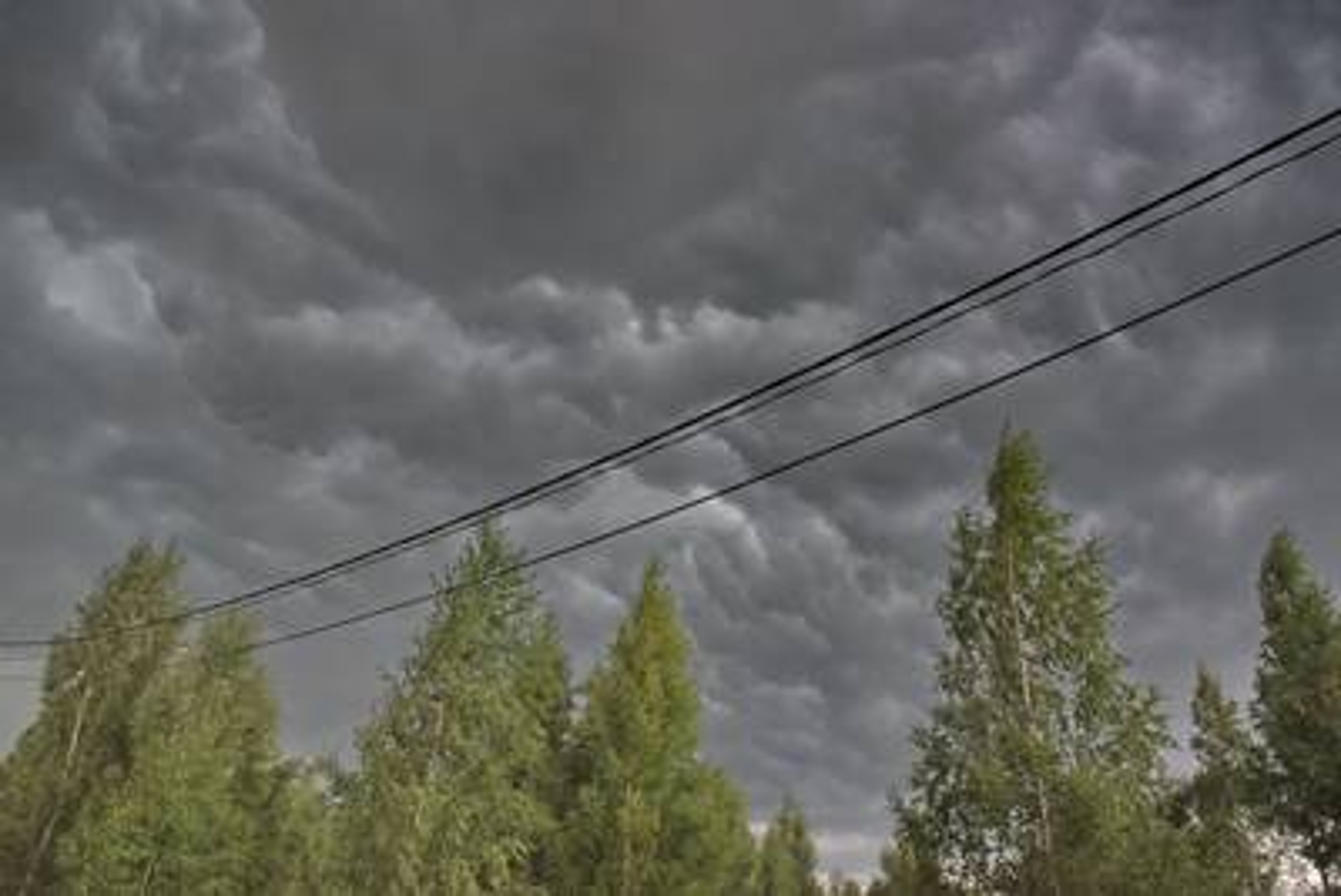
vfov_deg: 53.2
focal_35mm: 24
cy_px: 448
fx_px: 894
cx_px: 670
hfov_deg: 73.7
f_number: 7.1
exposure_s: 1/100
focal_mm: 24
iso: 1600
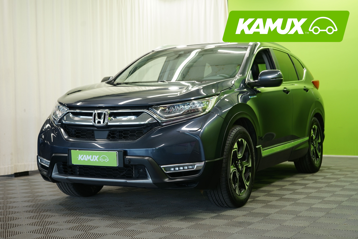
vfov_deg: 23.8
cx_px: 177
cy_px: 121
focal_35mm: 57
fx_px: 567
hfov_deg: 35.1
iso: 400
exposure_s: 1/25
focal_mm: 56
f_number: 5
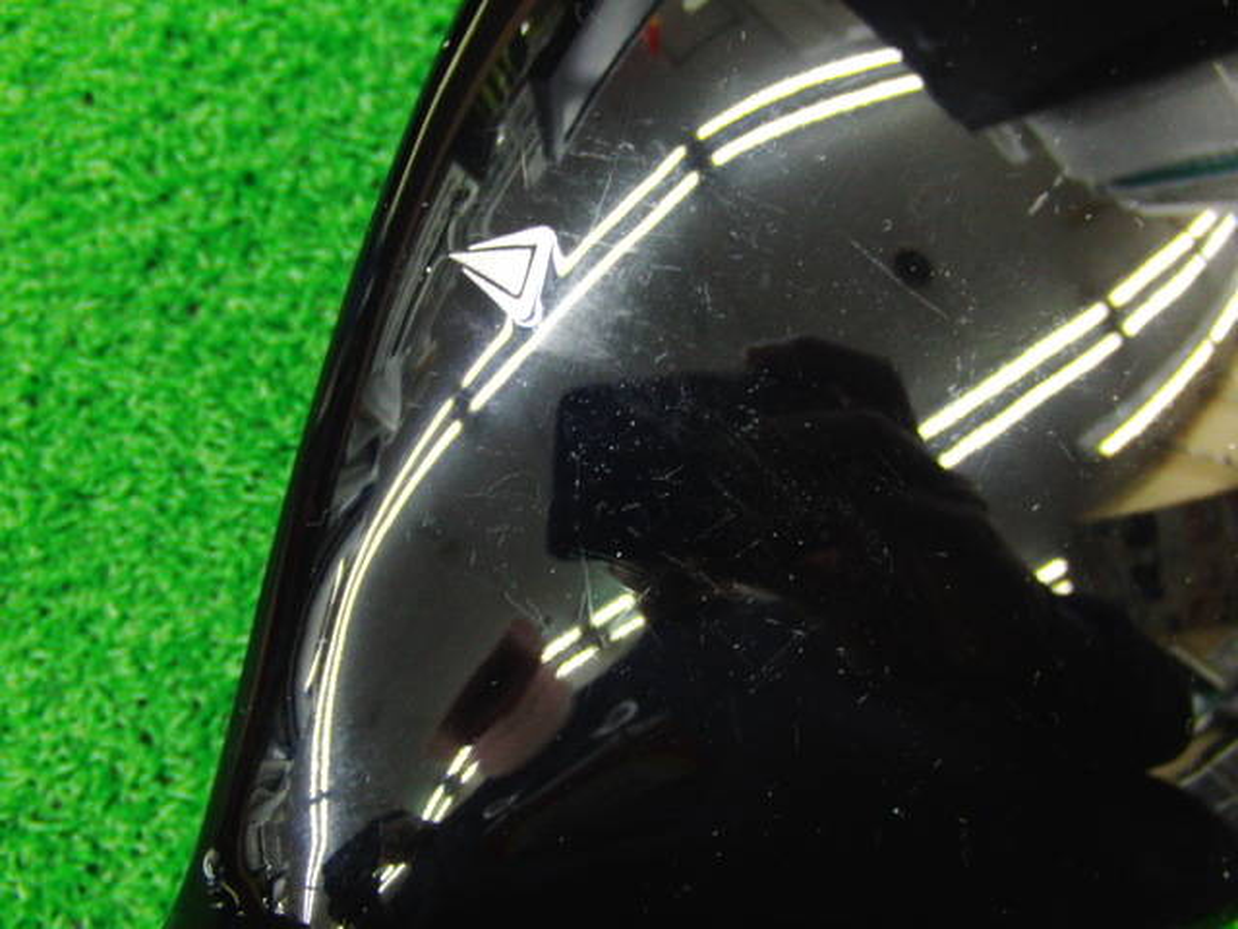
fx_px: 1323
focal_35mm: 37
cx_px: 619
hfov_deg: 50.1
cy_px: 464
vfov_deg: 38.7
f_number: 3.6
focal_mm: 6.42
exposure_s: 1/20
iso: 400
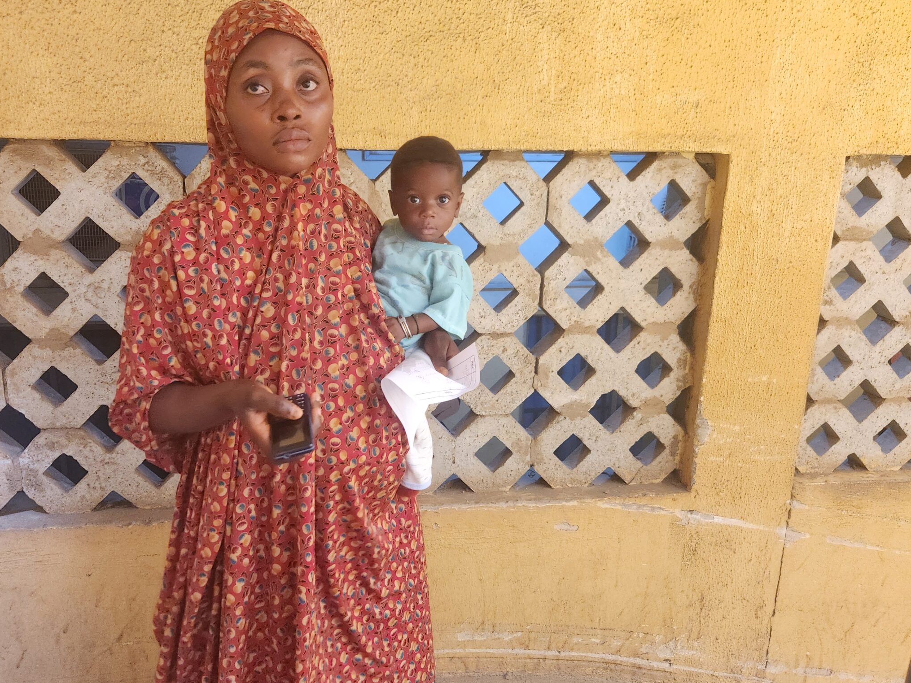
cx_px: 422
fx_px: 763
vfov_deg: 48.2
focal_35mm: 29
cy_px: 351
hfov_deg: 61.6
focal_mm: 5.4
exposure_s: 1/120
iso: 640
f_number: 1.8
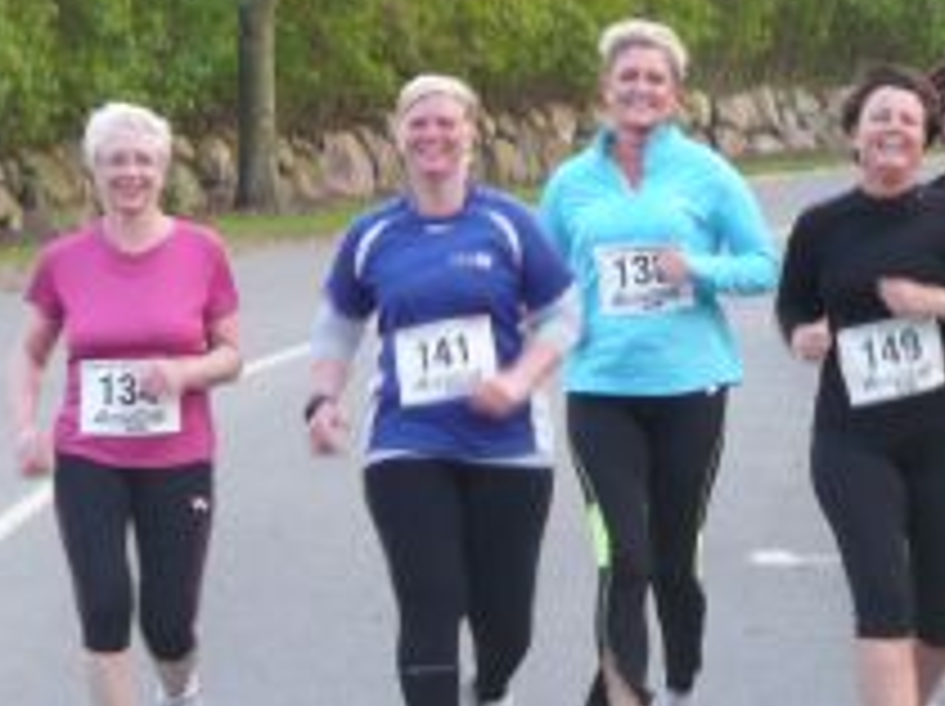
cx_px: 716
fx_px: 12298
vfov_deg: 3.3
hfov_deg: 4.4
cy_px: 340
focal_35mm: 451
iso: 100
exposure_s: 1/30
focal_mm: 31
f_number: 4.8
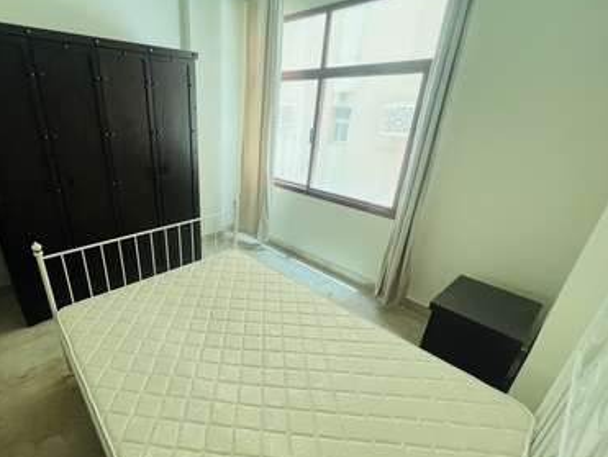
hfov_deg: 93.0
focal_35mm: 16
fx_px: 281
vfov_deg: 78.2
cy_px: 238
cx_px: 238
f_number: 1.8
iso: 200
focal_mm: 1.57
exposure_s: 1/99
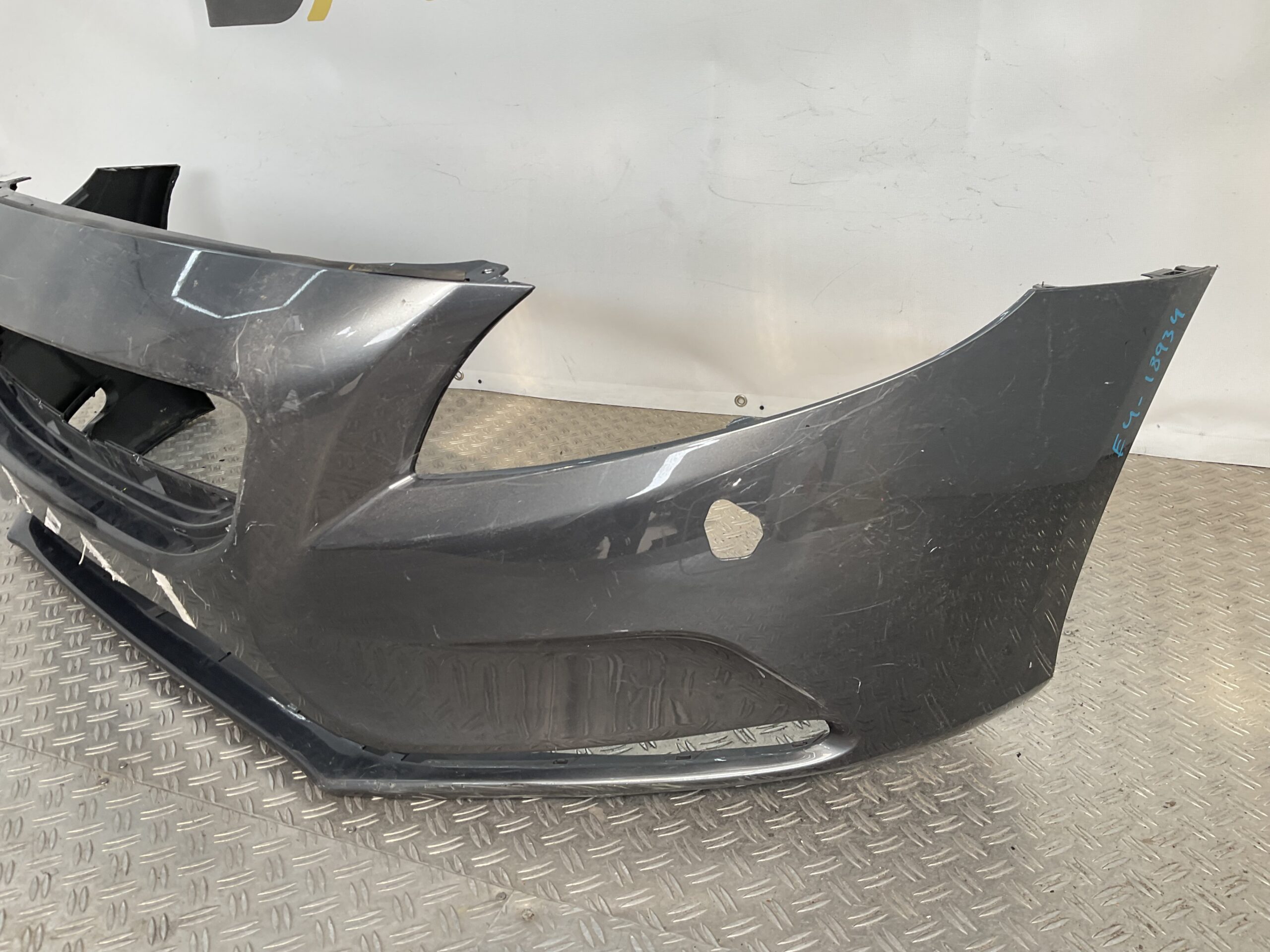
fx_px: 1064
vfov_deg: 48.2
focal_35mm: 29
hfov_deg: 61.7
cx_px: 635
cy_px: 476
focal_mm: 3
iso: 16
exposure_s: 1/183
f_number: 1.8
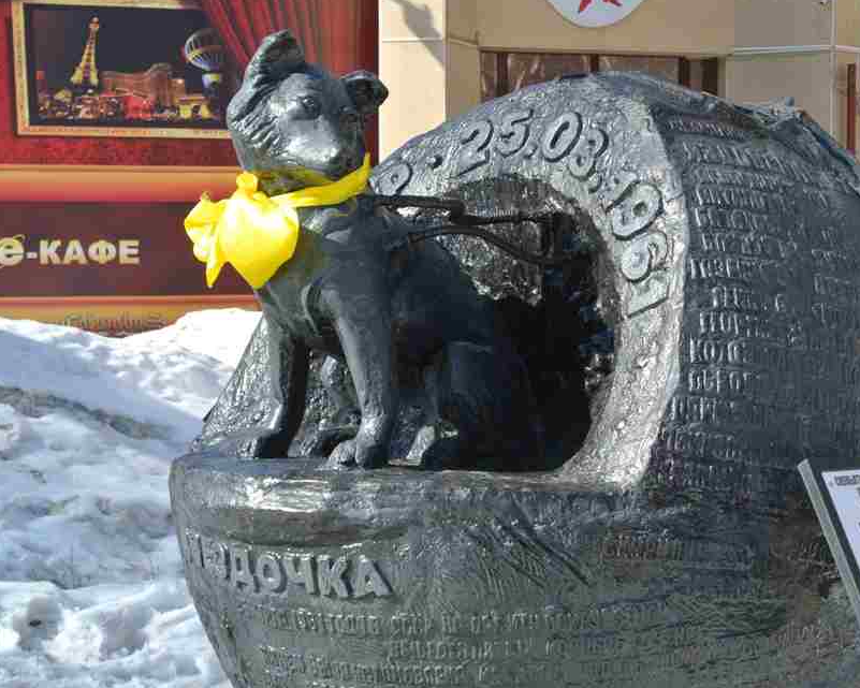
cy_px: 341
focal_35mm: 92
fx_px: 2342
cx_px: 481
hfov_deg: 20.8
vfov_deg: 16.7
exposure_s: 1/250
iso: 100
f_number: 5.6
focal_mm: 30
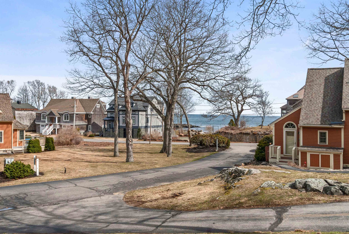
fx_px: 320
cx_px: 174
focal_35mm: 33
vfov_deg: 40.1
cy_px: 117
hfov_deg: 57.2
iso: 200
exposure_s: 1/640
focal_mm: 22
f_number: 8
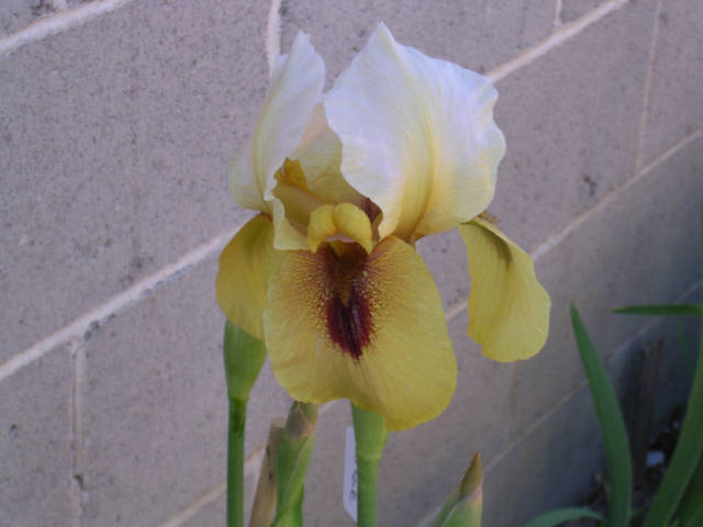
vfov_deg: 13.5
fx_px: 2234
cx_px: 352
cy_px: 264
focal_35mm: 110
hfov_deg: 17.9
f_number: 4.8
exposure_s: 1/35.3
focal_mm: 16.7
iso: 100
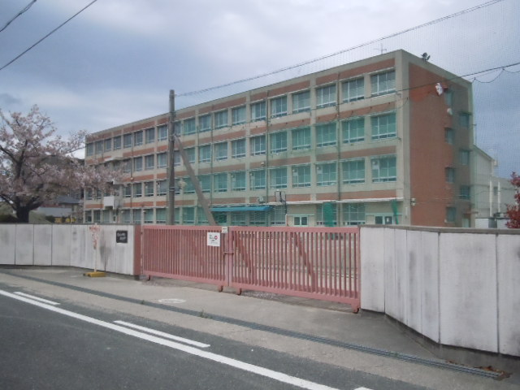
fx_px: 496
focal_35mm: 33
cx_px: 260
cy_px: 195
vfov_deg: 42.9
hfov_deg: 55.4
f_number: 8
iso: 800
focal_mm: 5.9
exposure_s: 1/2000
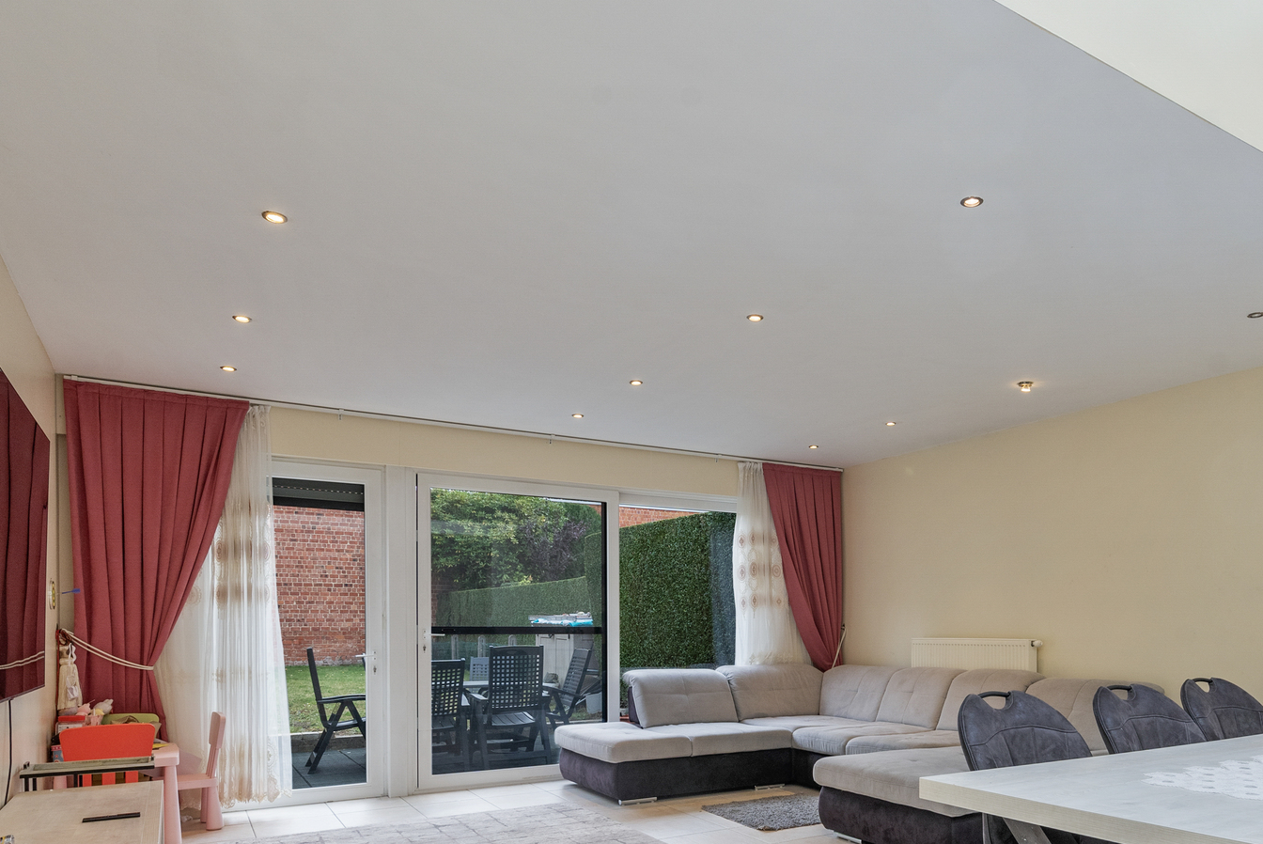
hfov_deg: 70.2
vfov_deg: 49.3
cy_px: 635
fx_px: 878
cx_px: 795
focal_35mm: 25
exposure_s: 1/60
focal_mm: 14
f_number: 8
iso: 250
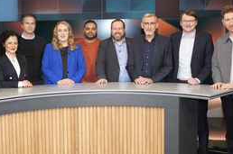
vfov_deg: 24.1
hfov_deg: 35.3
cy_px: 78
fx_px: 362
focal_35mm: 56
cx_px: 77
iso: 2000
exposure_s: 1/160
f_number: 5
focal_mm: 32
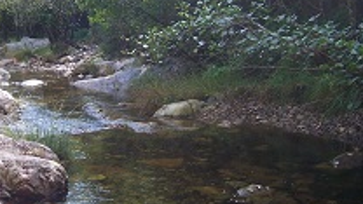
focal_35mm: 66
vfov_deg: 18.3
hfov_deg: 31.3
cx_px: 89
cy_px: 91
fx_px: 635
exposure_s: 1/125
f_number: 3
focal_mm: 6
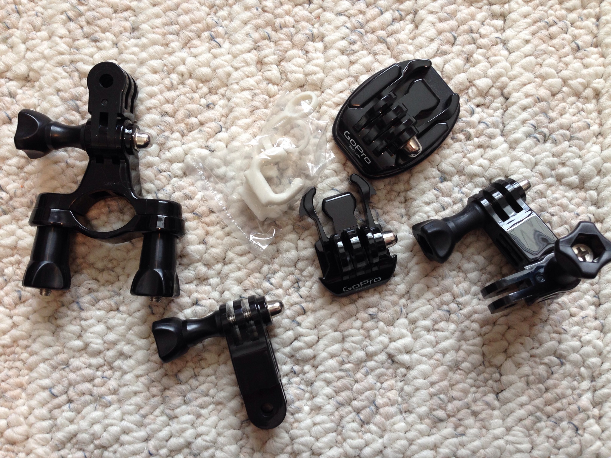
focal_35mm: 33
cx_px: 306
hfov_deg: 55.4
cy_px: 229
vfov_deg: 42.9
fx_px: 582
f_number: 2.4
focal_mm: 4.12
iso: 80
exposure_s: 1/20
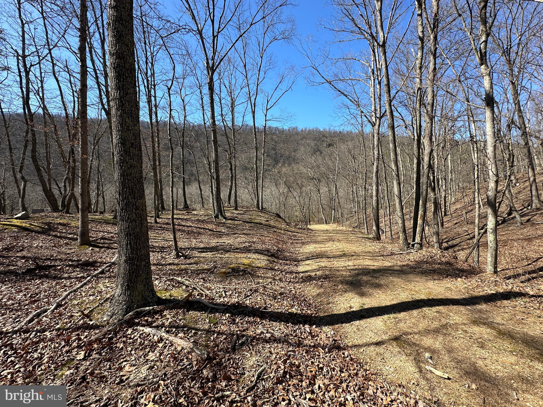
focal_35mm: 14
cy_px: 204
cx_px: 272
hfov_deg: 102.1
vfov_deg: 85.7
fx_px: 220
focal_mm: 2.22
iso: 40
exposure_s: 1/849
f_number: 2.2
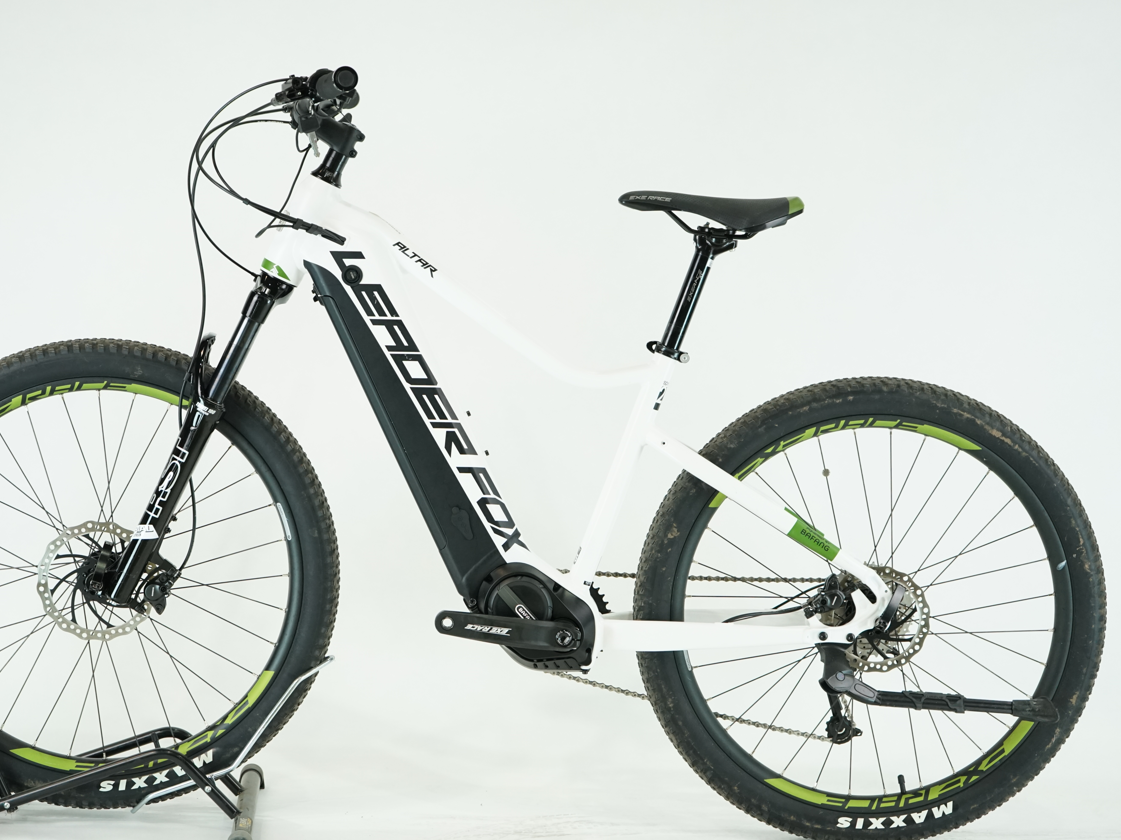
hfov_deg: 28.1
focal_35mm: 69
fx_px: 2234
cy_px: 417
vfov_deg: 21.3
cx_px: 487
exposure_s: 1/200
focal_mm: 63
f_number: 5.6
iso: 1600
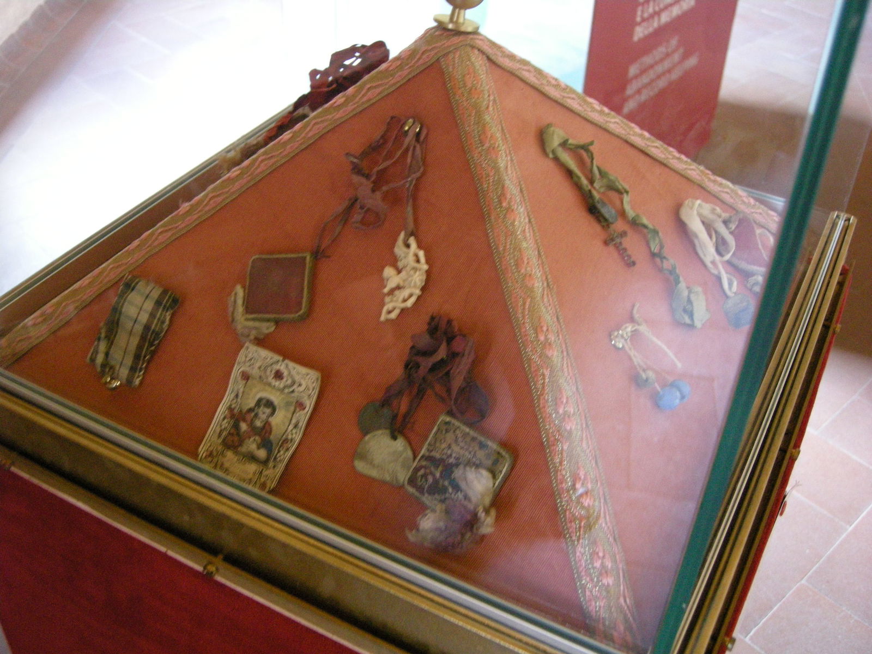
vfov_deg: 35.1
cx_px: 436
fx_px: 1033
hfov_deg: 45.8
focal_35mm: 41
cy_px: 327
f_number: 2.9
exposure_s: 1/8
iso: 598
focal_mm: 8.5
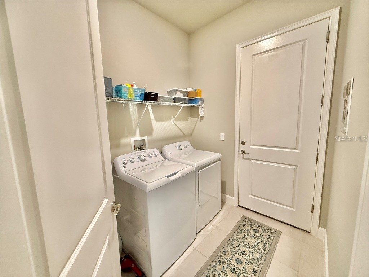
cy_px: 138
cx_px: 184
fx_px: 149
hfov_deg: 102.1
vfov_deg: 85.7
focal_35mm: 14
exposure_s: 1/60
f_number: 2.2
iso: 320
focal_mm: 2.22
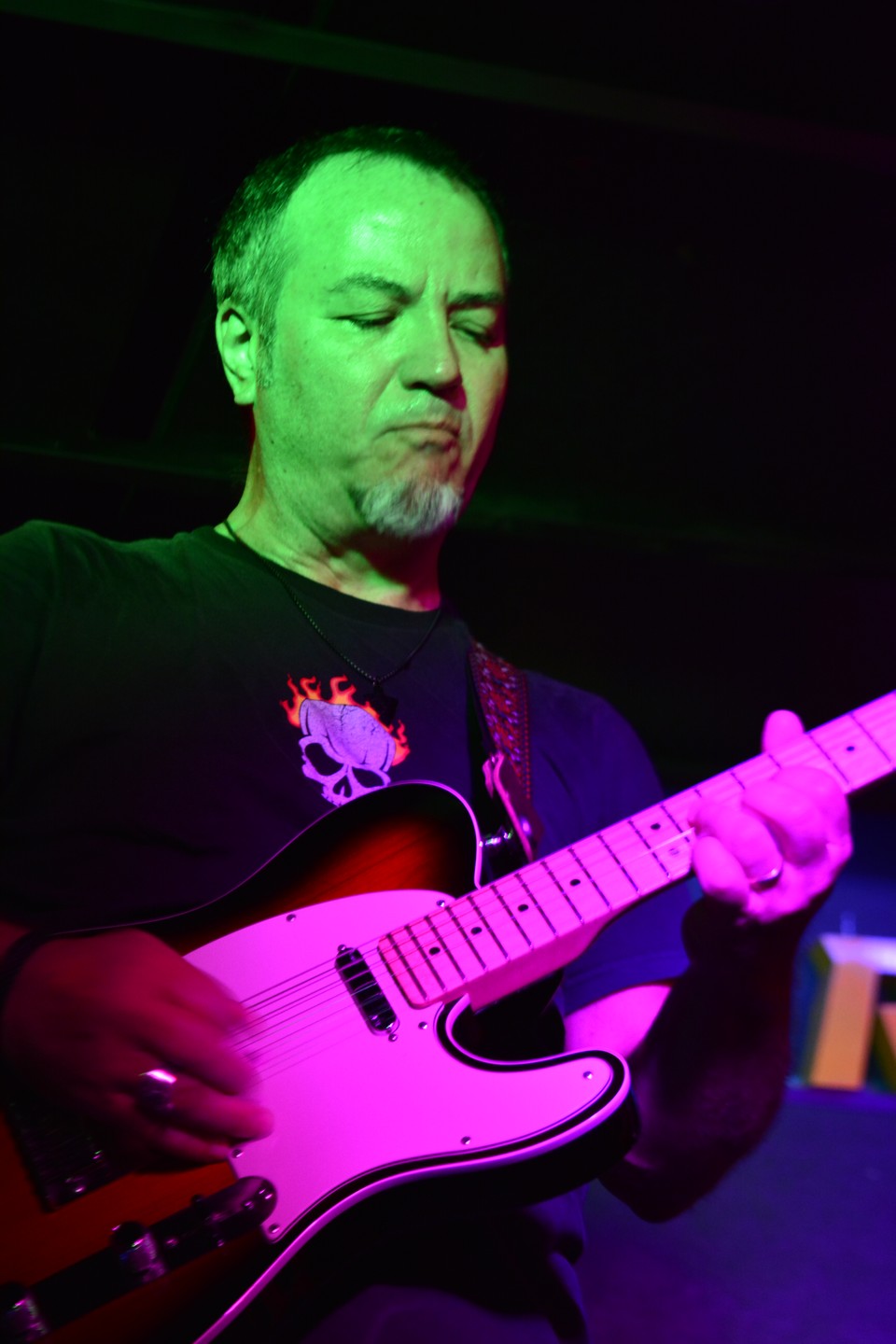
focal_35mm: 82
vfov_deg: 24.6
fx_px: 3080
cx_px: 448
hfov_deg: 16.6
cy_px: 672
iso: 1000
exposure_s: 1/20
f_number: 5.6
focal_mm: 55
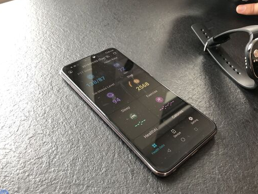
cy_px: 101
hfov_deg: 59.9
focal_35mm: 30
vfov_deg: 46.8
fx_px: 224
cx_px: 132
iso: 40
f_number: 1.8
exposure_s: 1/20
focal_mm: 4
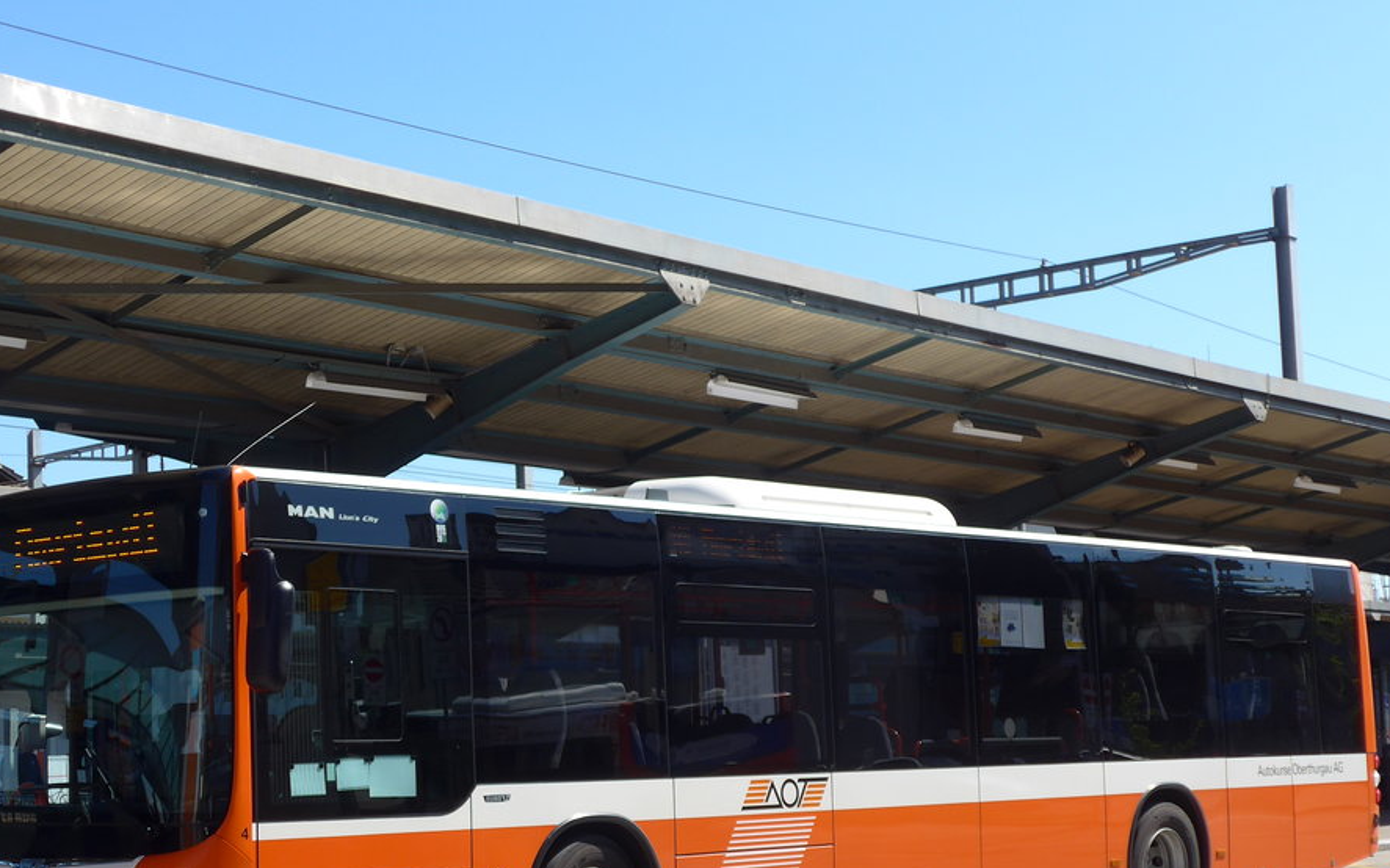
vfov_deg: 19.6
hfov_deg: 30.9
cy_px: 617
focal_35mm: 66
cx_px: 523
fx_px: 2500
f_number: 3
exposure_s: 1/1300
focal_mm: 9.5
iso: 80
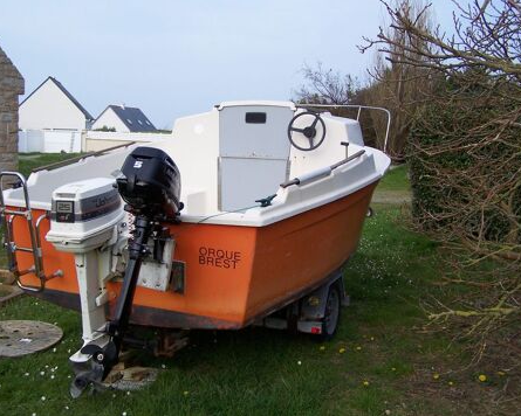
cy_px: 208
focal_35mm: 40
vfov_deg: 37.3
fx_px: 617
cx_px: 255
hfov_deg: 45.8
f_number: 2.8
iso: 80
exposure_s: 1/500
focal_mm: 6.3
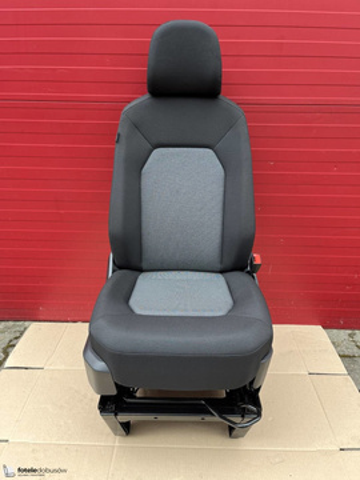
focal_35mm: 26
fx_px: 361
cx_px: 180
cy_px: 240
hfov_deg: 53.1
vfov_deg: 67.3
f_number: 1.6
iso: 40
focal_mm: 5.1
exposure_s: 1/250
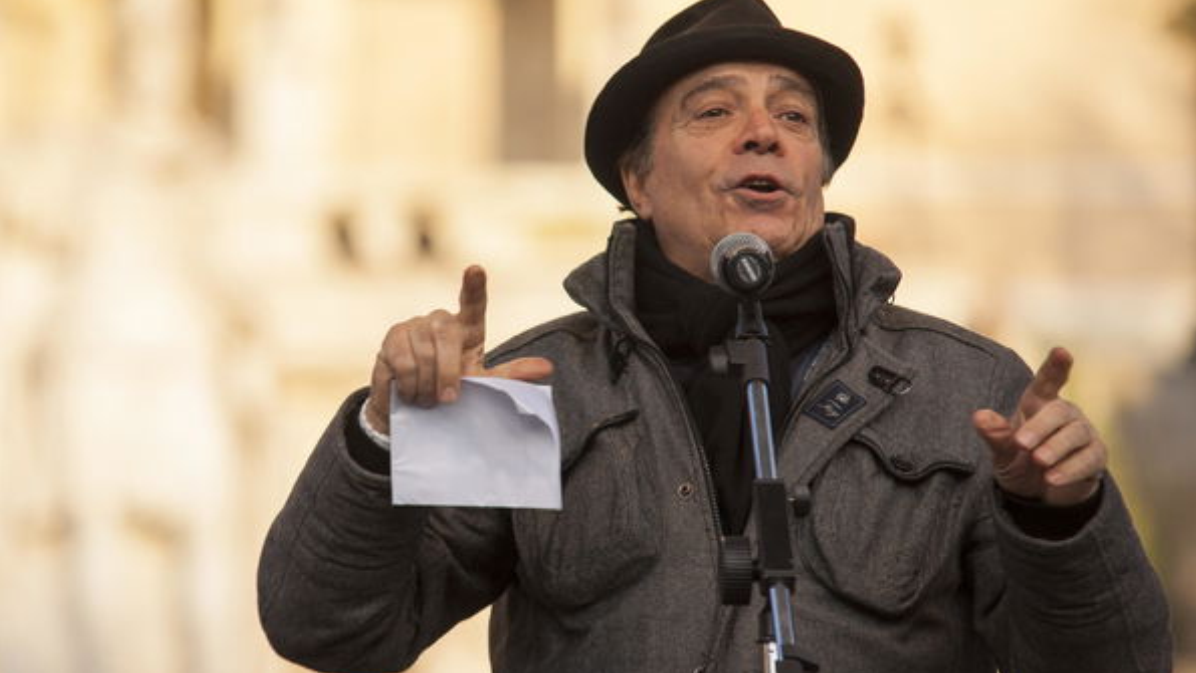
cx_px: 599
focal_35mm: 190
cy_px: 348
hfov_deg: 11.3
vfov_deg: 6.4
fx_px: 6027
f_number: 4
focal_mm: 180
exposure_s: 1/640
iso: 400
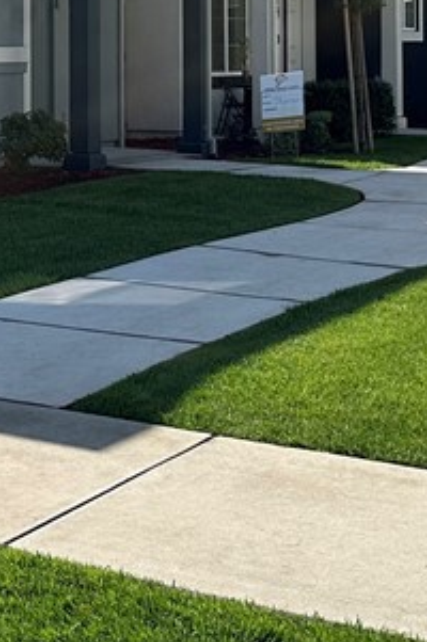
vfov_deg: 23.2
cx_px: -11
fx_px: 1516
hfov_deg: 15.7
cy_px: 34
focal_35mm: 85
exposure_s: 1/4184
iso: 80
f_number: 1.78
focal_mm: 6.86
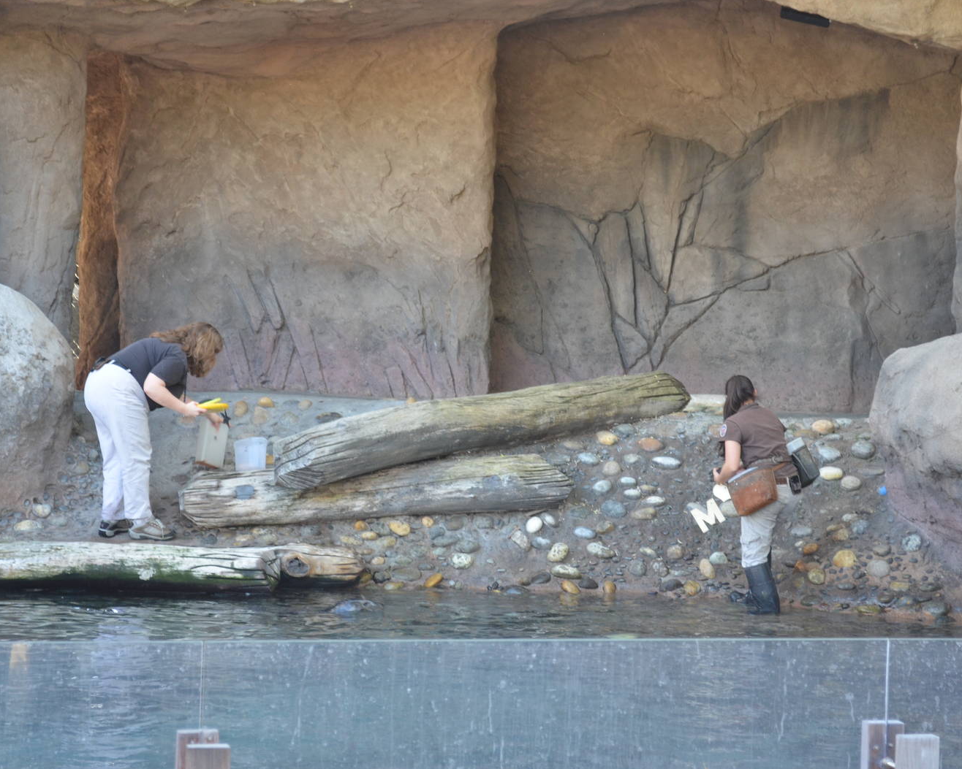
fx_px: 2335
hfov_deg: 23.3
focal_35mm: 82
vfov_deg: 18.7
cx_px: 465
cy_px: 383
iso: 450
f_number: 5.6
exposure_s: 1/60
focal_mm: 48
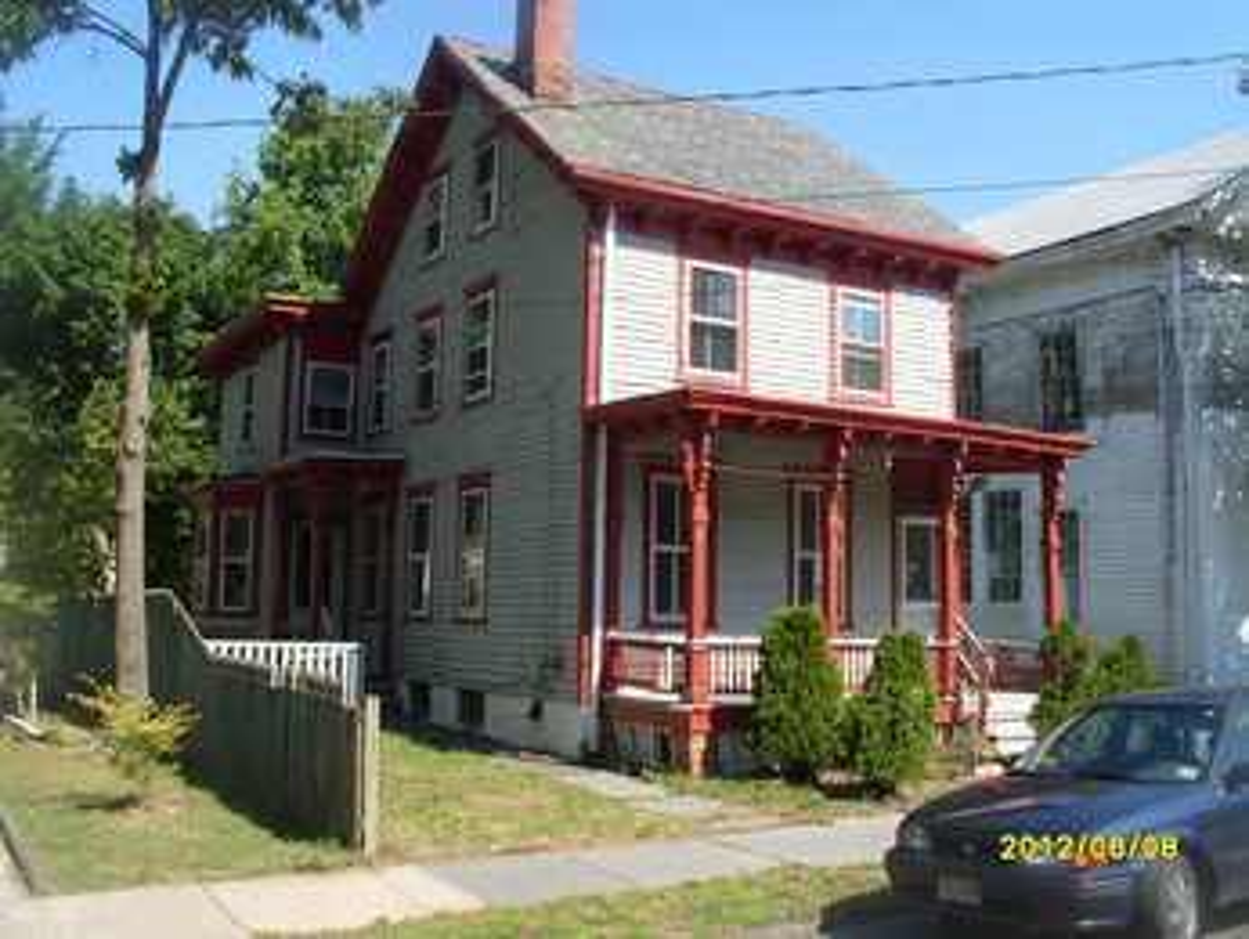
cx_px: 624
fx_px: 1264
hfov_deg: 52.6
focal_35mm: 35
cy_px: 470
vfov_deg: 40.7
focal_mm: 7.8
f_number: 5.7
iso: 80
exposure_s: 1/250
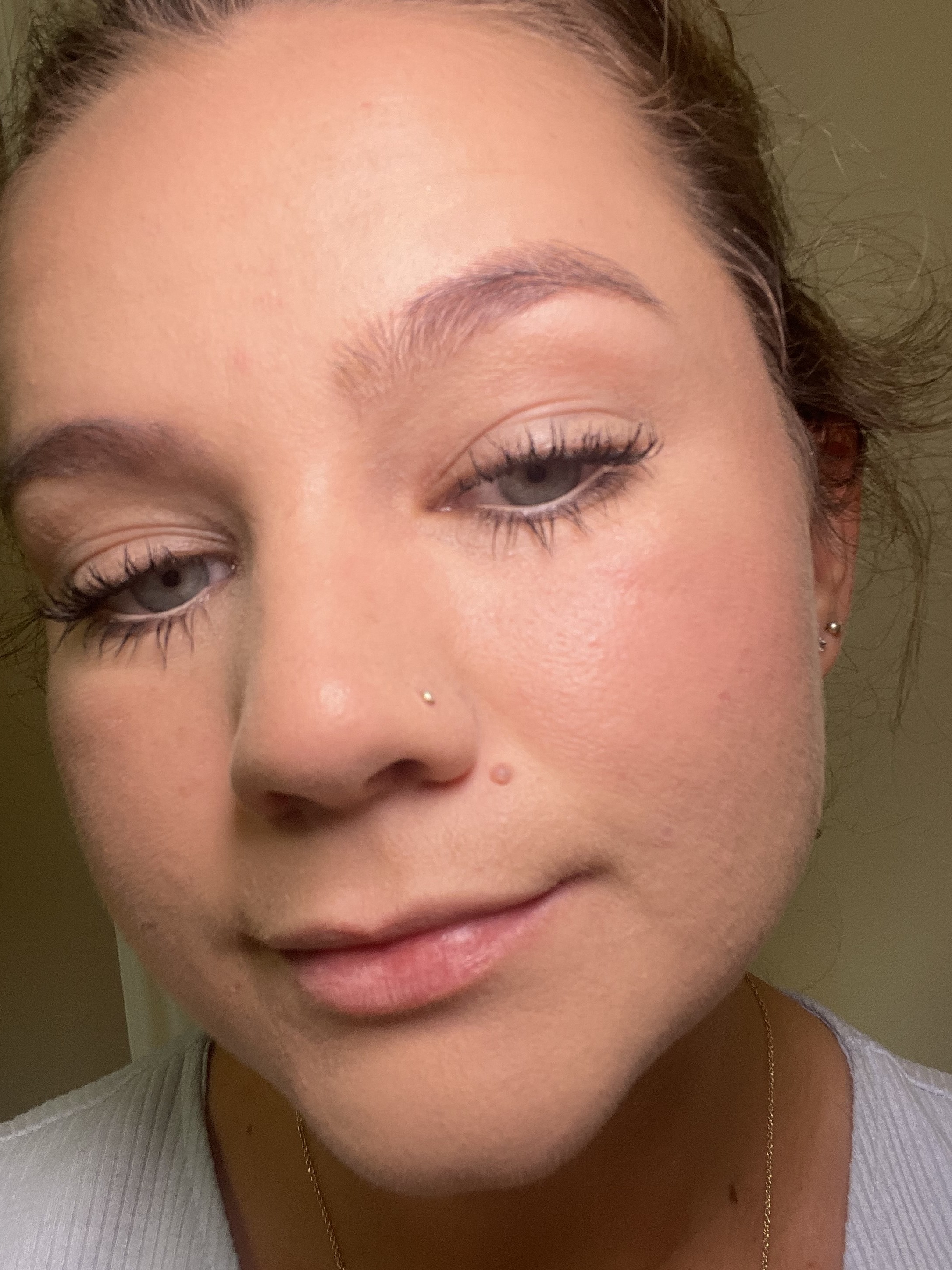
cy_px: 656
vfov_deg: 56.8
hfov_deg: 44.1
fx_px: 1173
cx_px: 454
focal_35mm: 32
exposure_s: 1/120
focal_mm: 2.71
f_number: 2.2
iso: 80
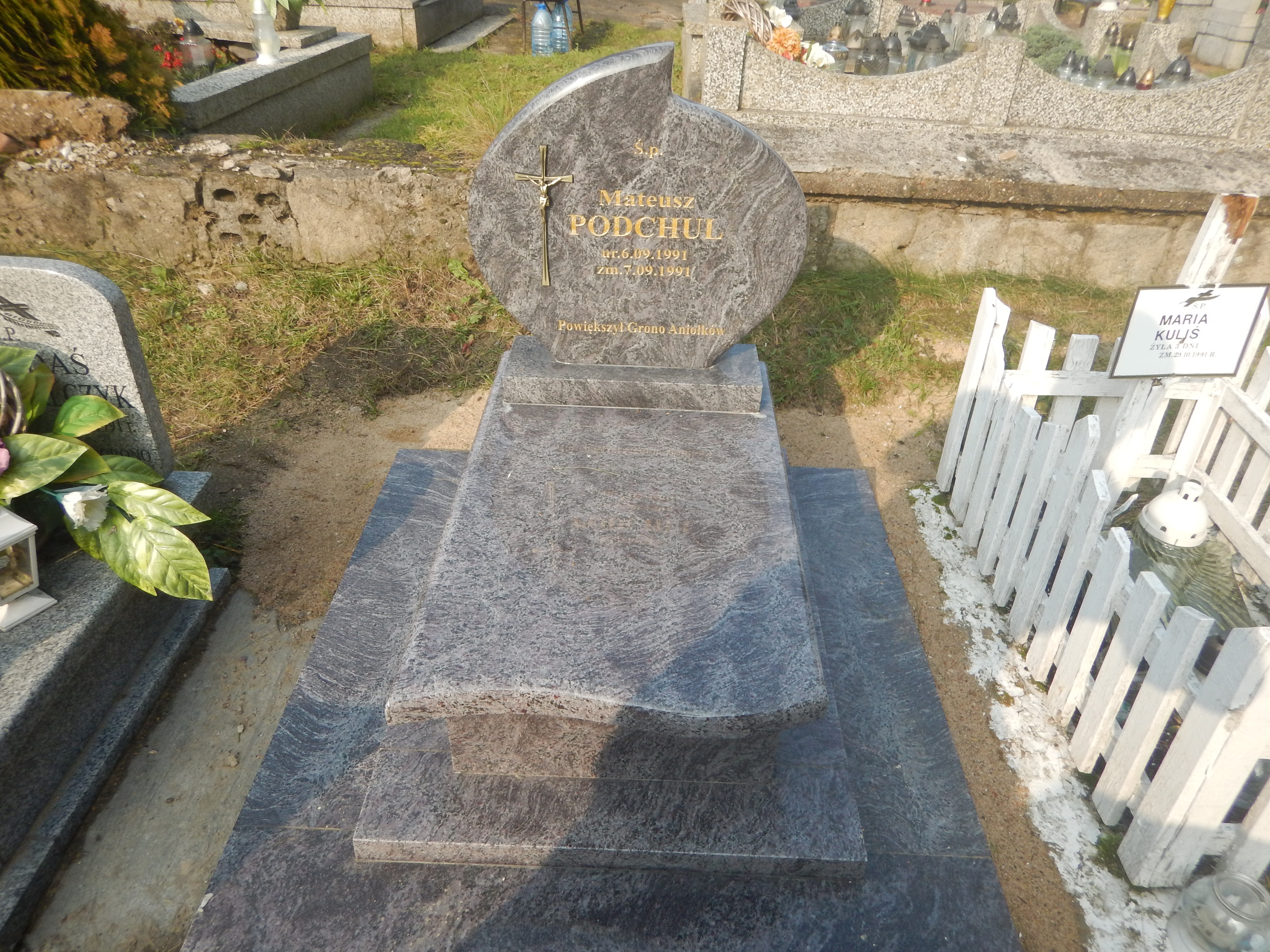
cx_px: 635
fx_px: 881
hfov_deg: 71.6
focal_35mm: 24
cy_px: 476
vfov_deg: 56.8
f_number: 2.8
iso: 125
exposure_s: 1/800
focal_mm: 4.3
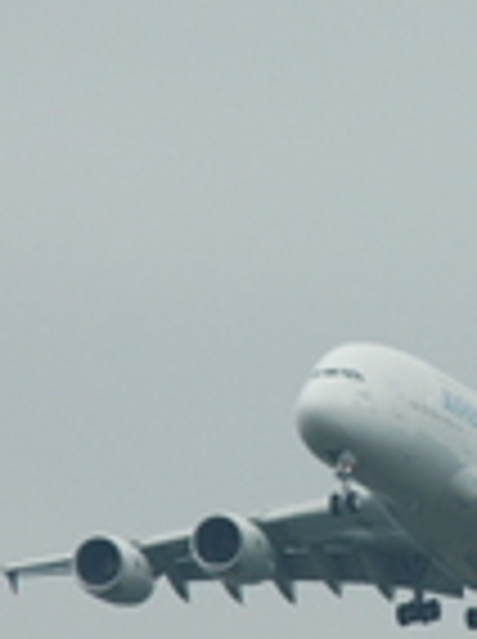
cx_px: 418
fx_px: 8975
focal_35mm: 487
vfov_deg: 4.1
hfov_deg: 3.0
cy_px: 421
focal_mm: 120
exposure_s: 1/640
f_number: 5.6
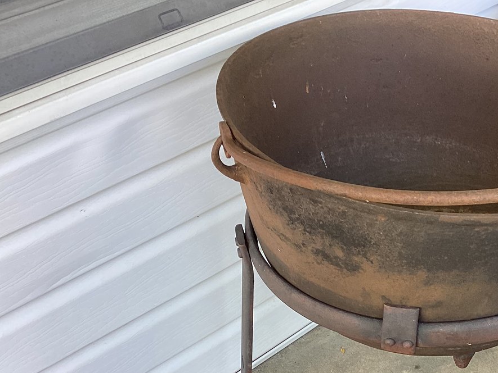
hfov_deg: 35.0
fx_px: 763
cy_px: 318
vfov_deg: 26.8
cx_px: 403
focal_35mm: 53
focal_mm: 3.3
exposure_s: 1/100
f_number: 2.4
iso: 50
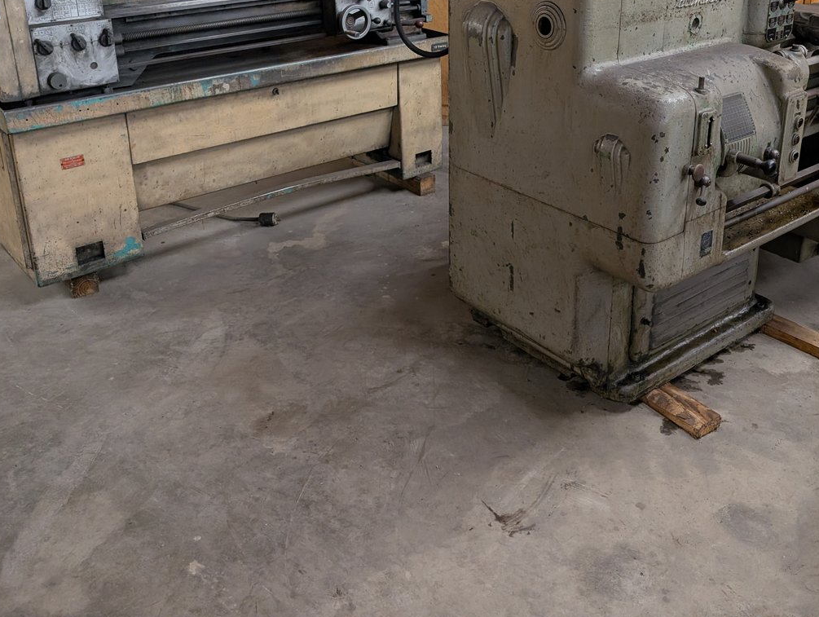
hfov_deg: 51.0
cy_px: 158
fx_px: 853
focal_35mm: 36
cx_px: 489
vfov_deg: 38.8
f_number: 1.68
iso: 580
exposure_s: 1/133
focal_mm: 6.9
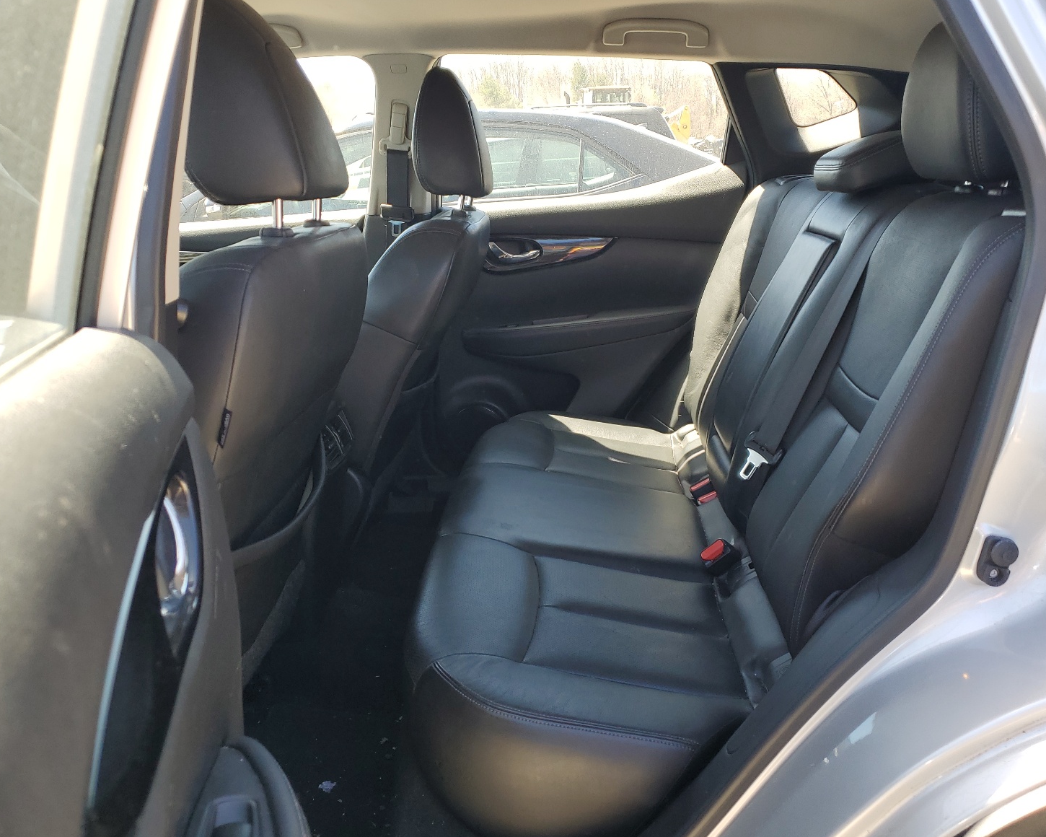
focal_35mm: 28
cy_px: 408
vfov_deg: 51.5
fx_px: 867
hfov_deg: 62.1
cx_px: 566
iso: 50
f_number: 1.5
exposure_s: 1/286
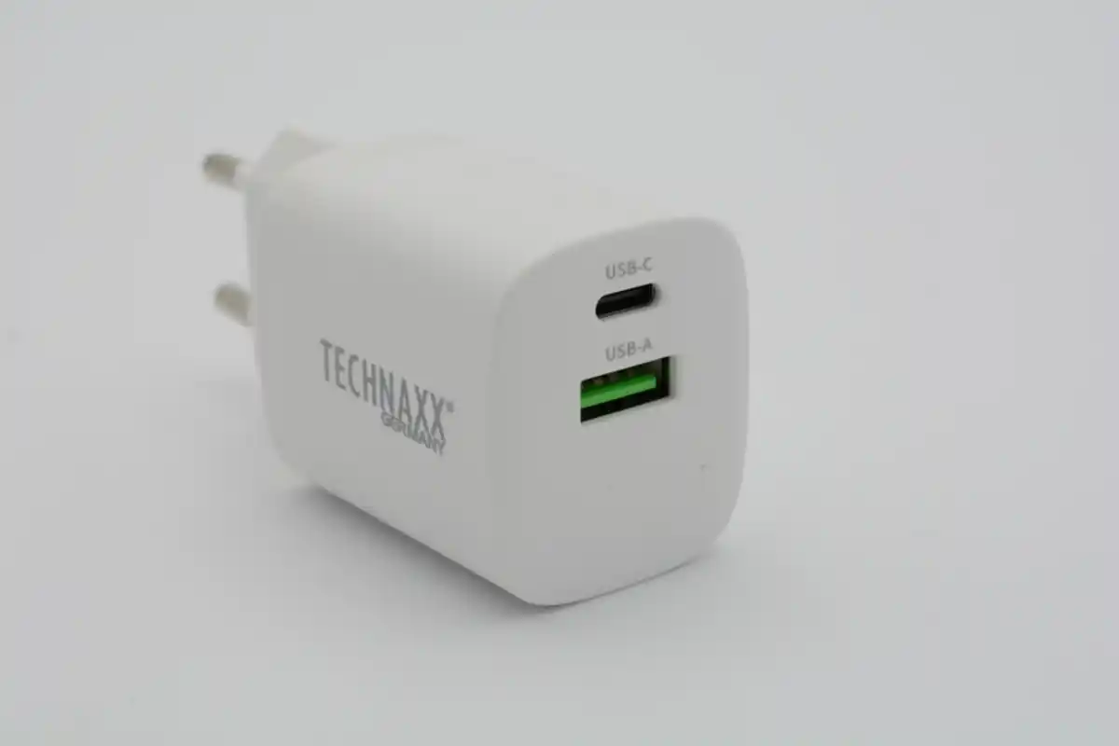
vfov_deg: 16.6
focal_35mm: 82
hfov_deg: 24.6
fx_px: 2564
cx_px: 560
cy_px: 373
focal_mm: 55
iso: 200
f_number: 9
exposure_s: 1/50
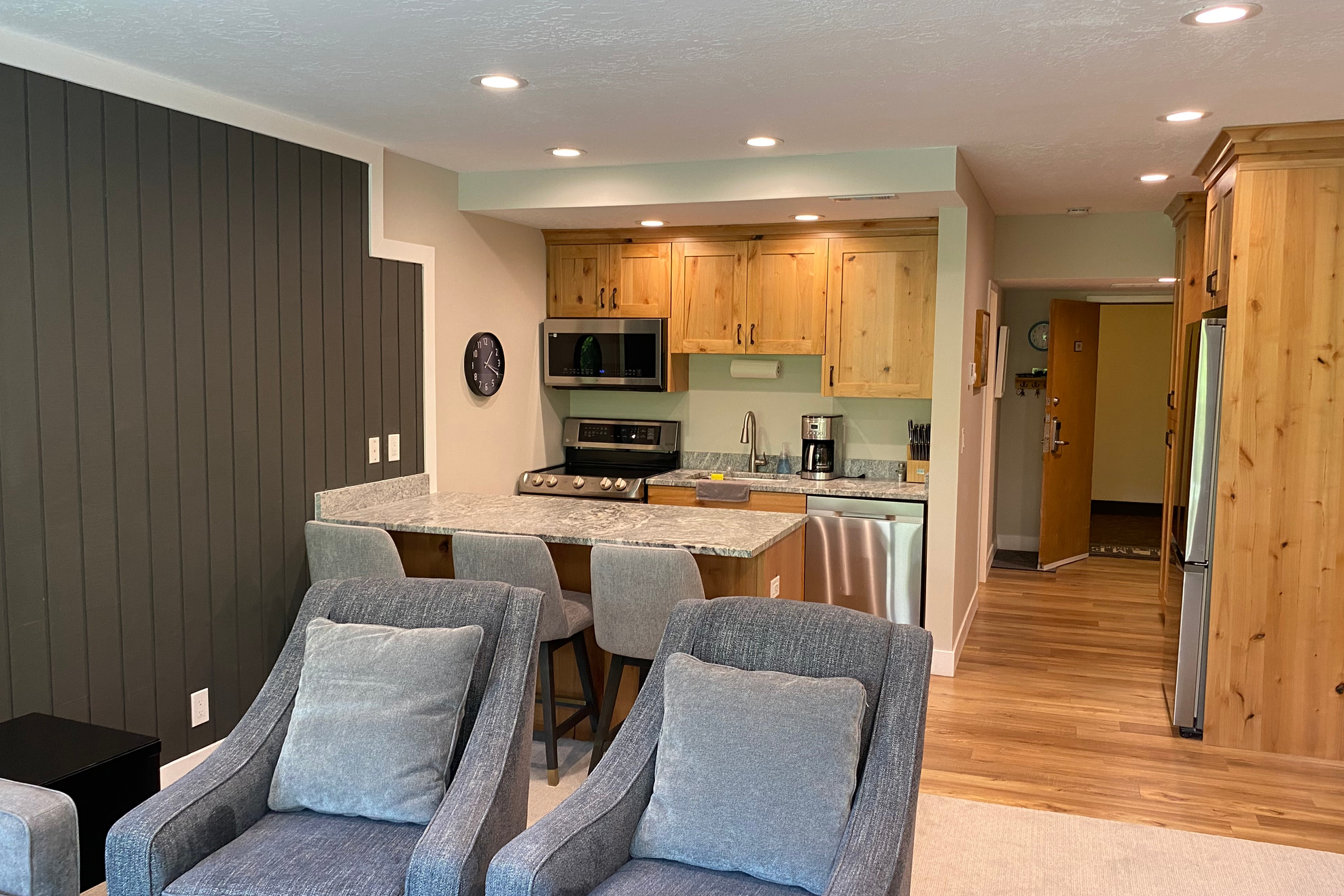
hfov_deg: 65.5
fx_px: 1045
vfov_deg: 46.4
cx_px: 679
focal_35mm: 28
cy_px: 448
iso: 125
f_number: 1.8
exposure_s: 1/60
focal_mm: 4.25
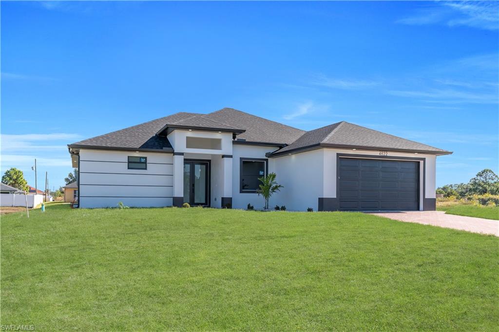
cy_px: 166
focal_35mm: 30
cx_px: 250
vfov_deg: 43.6
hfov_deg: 61.9
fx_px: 416
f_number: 8
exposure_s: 1/250
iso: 100
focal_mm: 20
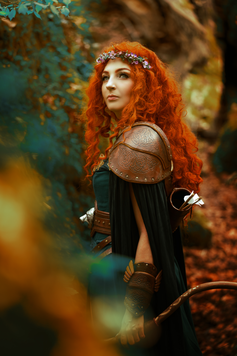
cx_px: 118
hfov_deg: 11.0
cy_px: 178
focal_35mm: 125
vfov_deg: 16.4
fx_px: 1234
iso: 200
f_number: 2.8
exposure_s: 1/250
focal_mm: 125
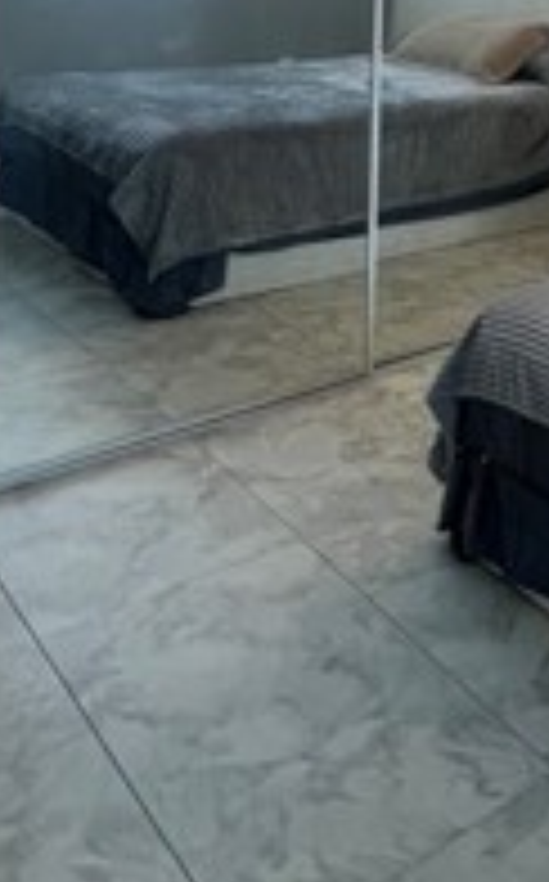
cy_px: -40
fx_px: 1080
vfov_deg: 38.3
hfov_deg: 22.2
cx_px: 878
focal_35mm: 45
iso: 200
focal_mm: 1.57
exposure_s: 1/120
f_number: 1.8
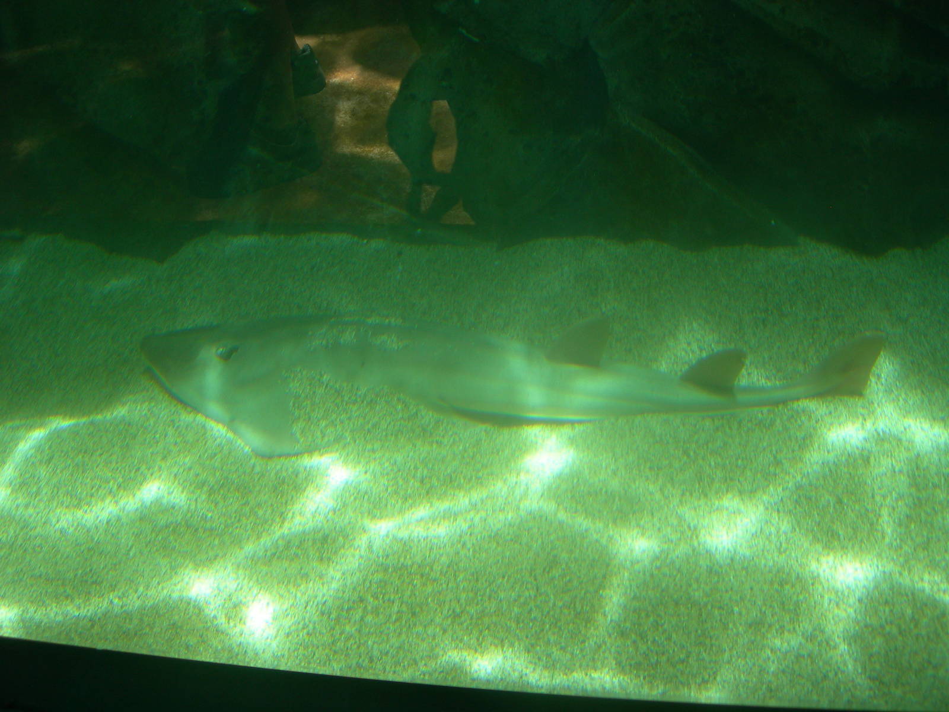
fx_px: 1042
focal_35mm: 38
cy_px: 356
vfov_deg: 37.7
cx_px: 474
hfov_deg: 49.0
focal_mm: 7.8
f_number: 2.8
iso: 50
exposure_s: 1/227
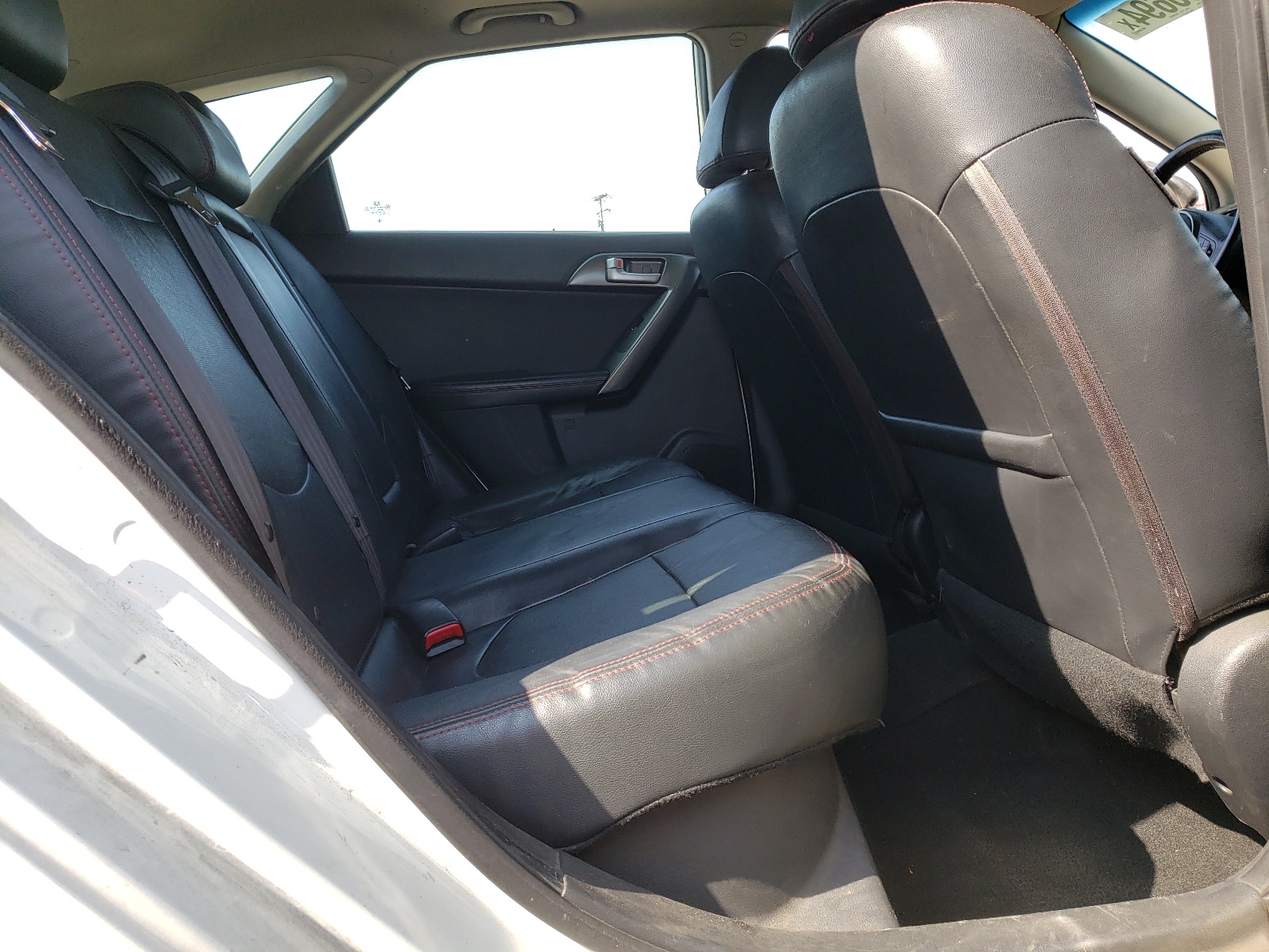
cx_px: 634
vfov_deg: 53.1
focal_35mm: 26
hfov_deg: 67.3
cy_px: 476
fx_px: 953
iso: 50
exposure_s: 1/588
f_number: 1.5
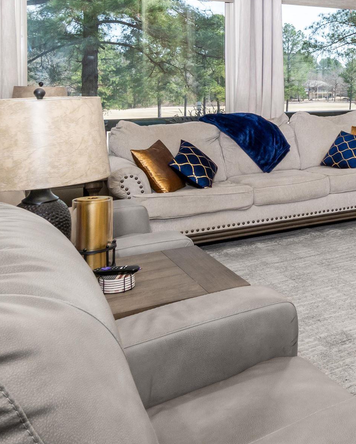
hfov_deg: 28.6
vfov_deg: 40.0
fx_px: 579
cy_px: 79
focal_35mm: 44
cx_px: 450
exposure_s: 1/100
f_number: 10
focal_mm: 12
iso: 320
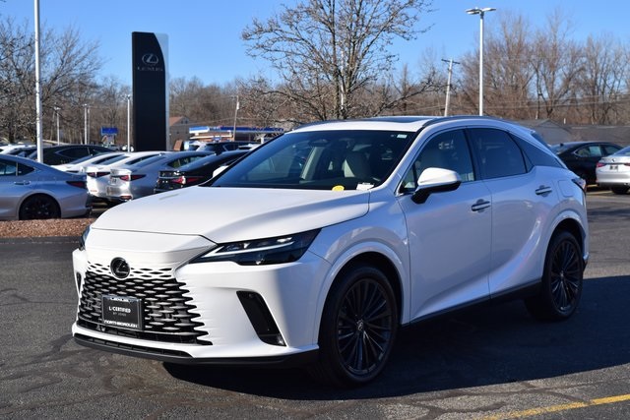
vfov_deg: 23.8
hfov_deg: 35.0
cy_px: 210
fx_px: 998
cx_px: 315
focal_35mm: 57
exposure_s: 1/1600
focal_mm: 38
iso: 400
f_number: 7.1
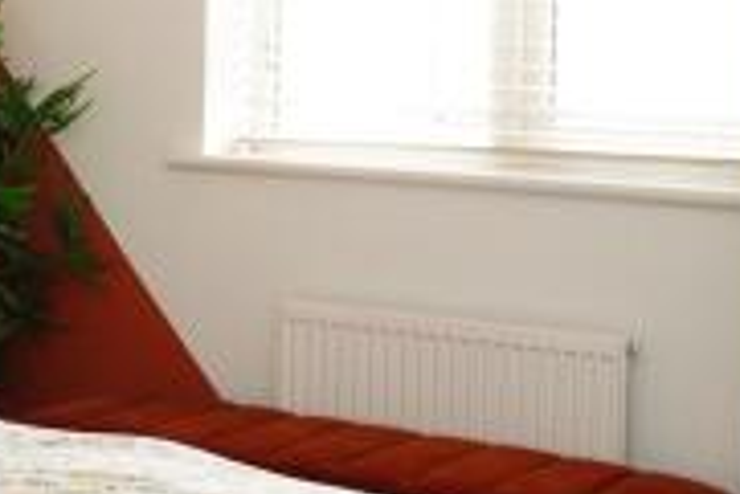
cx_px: -192
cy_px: 82
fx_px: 1749
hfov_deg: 21.8
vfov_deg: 16.0
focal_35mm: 85
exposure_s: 1/60
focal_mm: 10
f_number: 4
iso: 640
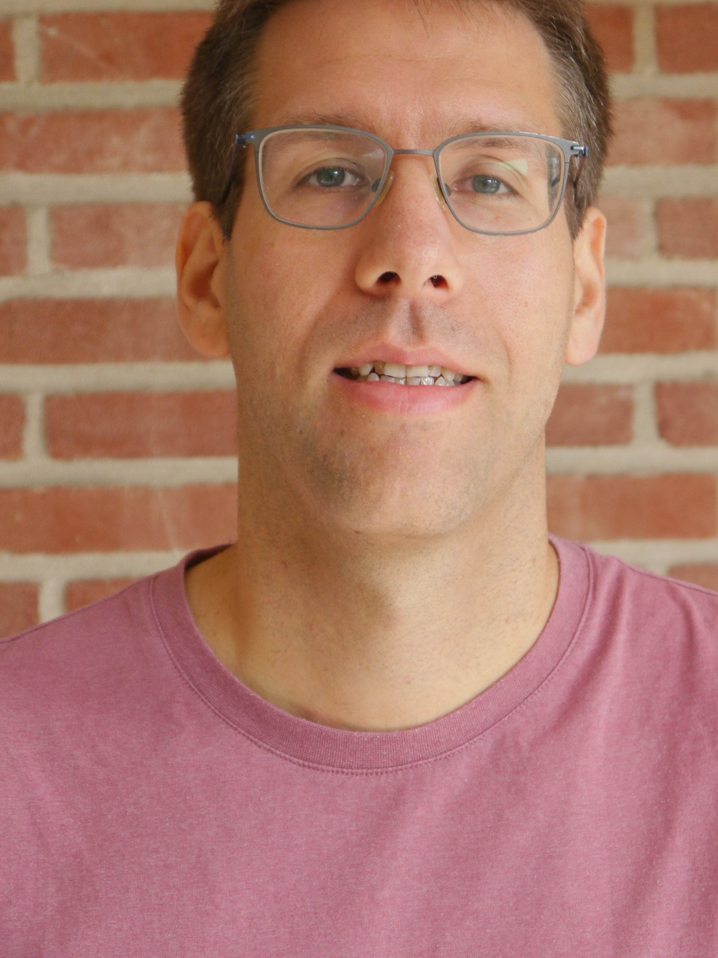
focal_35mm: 98
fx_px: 2711
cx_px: 396
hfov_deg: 15.1
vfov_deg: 20.0
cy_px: 431
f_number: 5.6
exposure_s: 1/80
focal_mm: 42
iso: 400
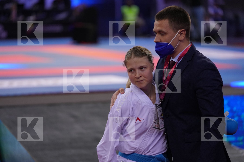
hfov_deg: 13.6
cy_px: 81
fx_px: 1023
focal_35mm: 151
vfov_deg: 9.1
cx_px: 122
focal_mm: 151
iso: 1600
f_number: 2.8
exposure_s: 1/1000
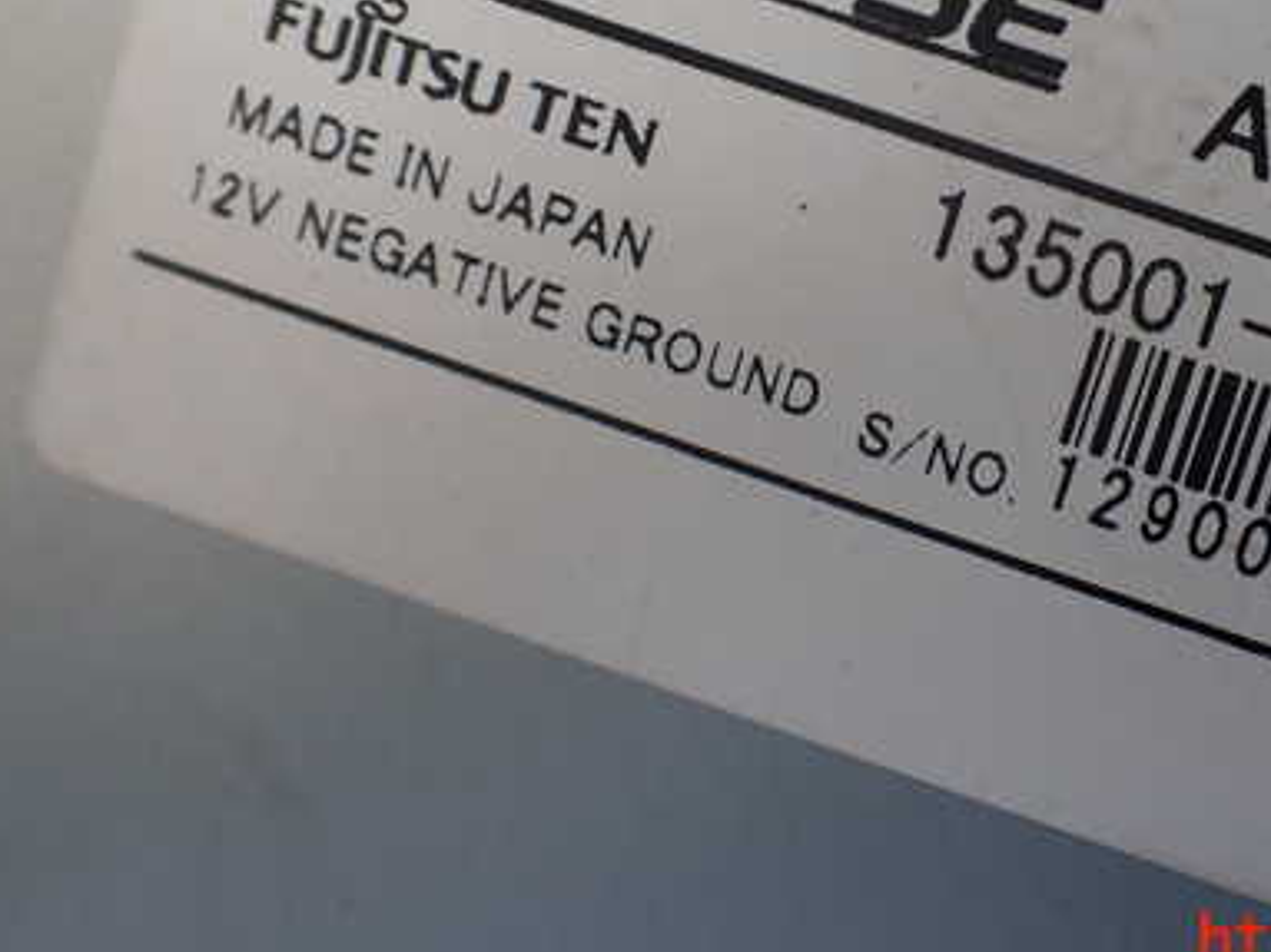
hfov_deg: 39.4
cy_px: 239
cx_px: 952
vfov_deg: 30.4
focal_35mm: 47
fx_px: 1725
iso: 160
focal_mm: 5.4
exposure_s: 1/125
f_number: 2.3
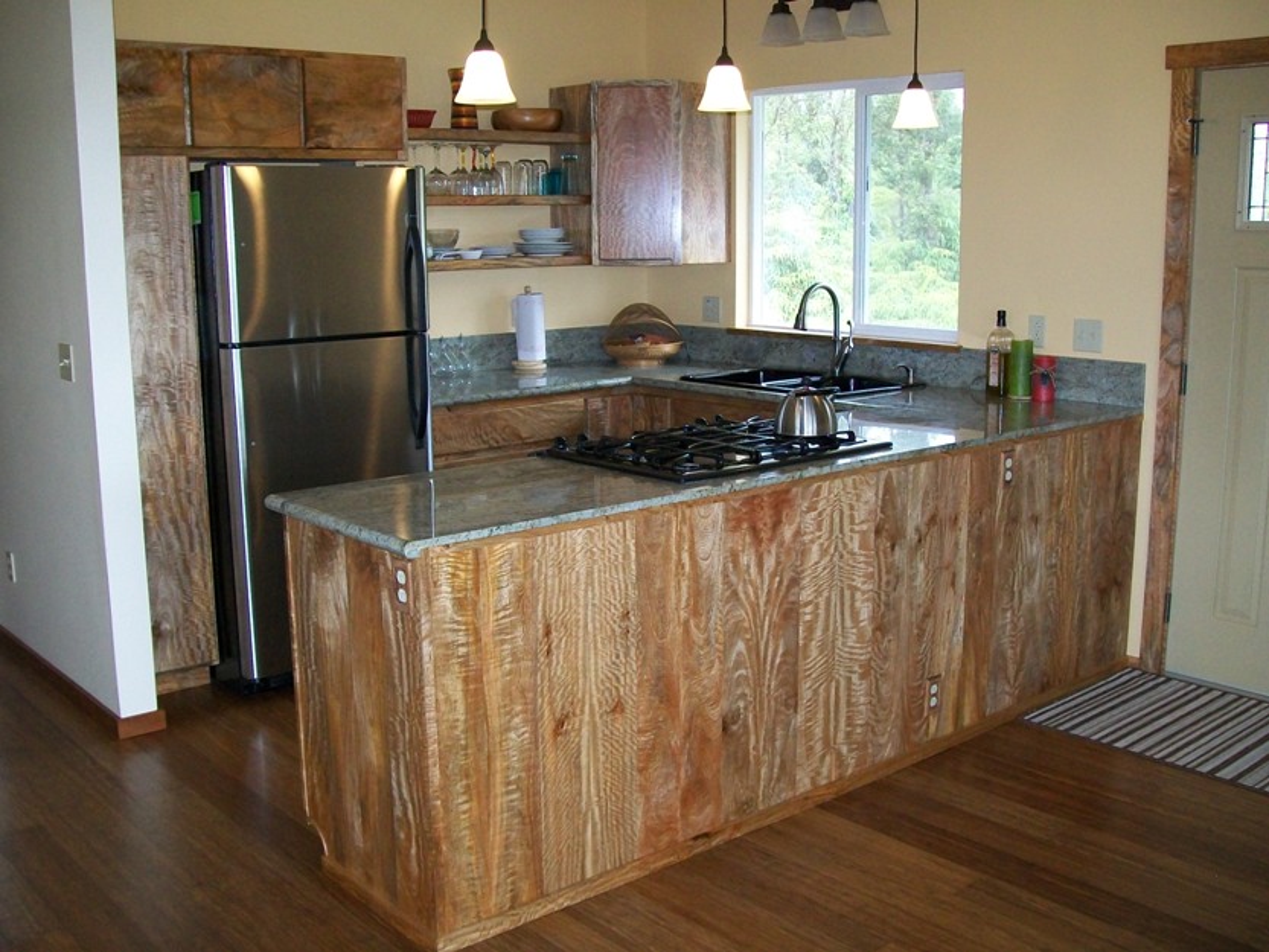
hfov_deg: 51.3
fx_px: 1320
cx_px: 634
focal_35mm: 36
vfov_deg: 39.7
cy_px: 476
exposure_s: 1/60
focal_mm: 6
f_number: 2.7
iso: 160
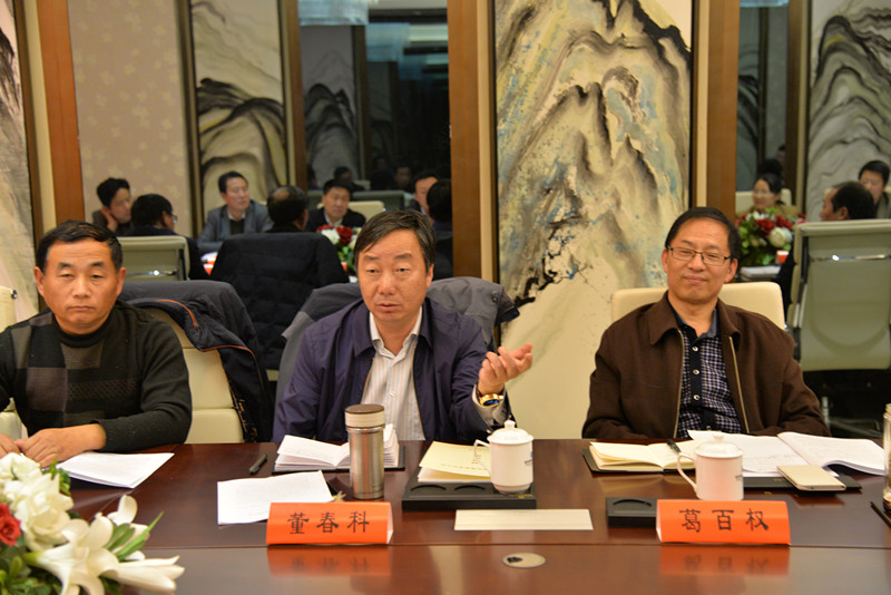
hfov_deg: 39.6
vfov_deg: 27.0
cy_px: 298
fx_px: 1238
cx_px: 446
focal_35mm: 50
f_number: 4
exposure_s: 1/20
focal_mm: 50
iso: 1600
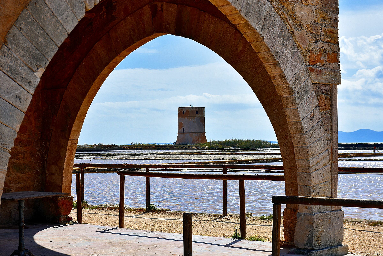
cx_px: 192
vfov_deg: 18.9
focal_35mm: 72
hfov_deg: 28.1
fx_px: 766
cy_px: 128
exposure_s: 1/500
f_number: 8
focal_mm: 48
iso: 100
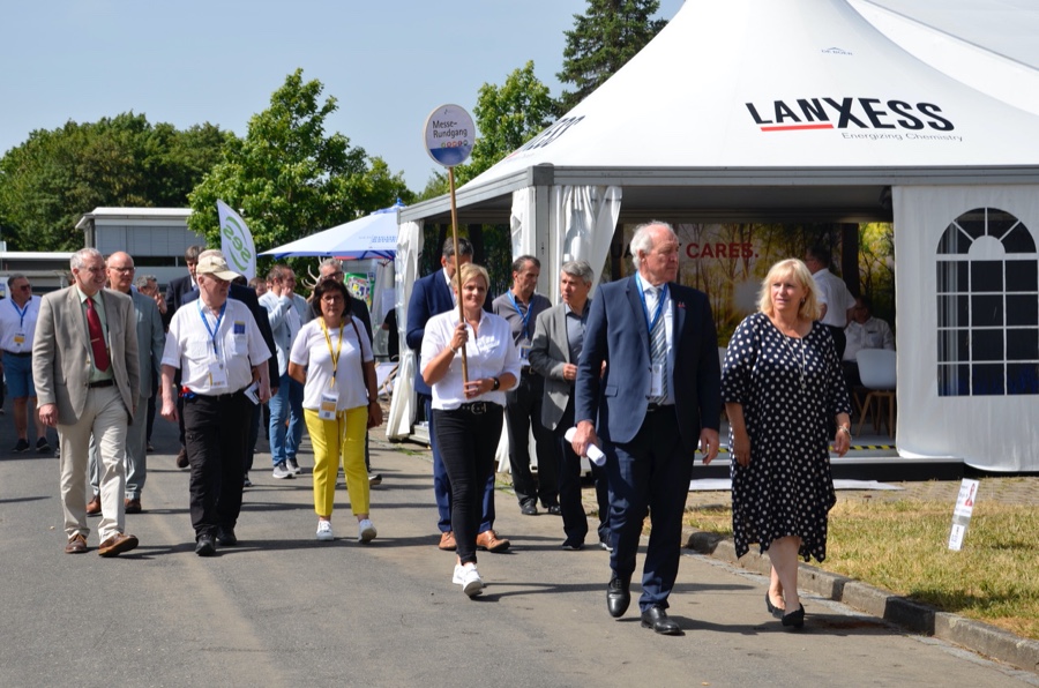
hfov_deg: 27.0
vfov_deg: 18.1
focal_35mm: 75
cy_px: 344
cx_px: 520
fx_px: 2160
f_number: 8
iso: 100
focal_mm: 50
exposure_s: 1/250
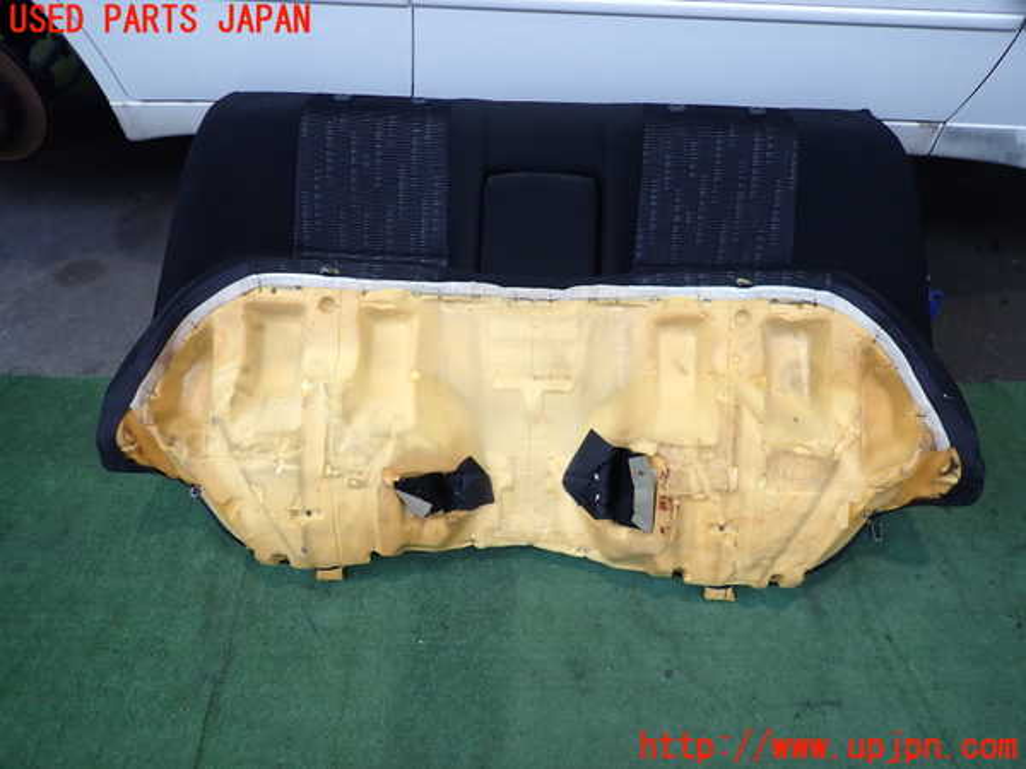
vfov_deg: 54.9
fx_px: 741
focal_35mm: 25
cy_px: 384
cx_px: 513
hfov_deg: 69.4
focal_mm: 4.5
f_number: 2
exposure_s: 1/100
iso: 200
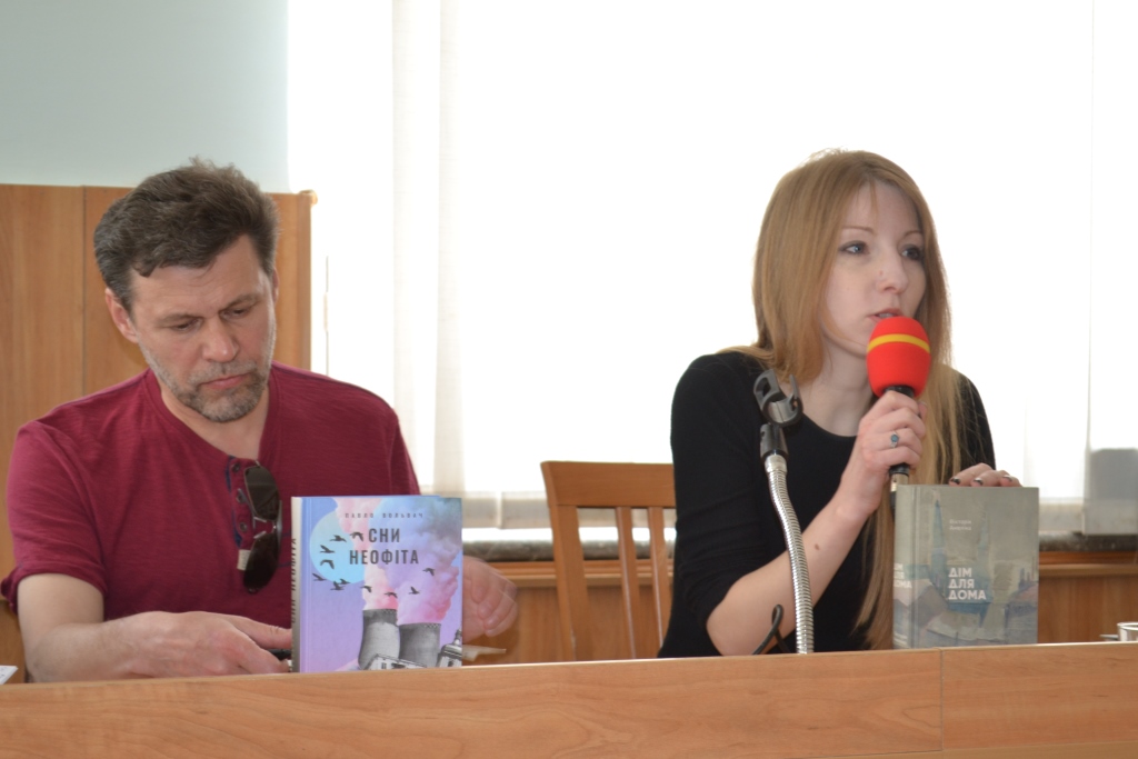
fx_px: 2371
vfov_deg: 18.2
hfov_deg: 27.0
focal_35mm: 75
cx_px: 569
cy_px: 380
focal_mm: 50
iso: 500
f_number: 5.6
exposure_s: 1/30
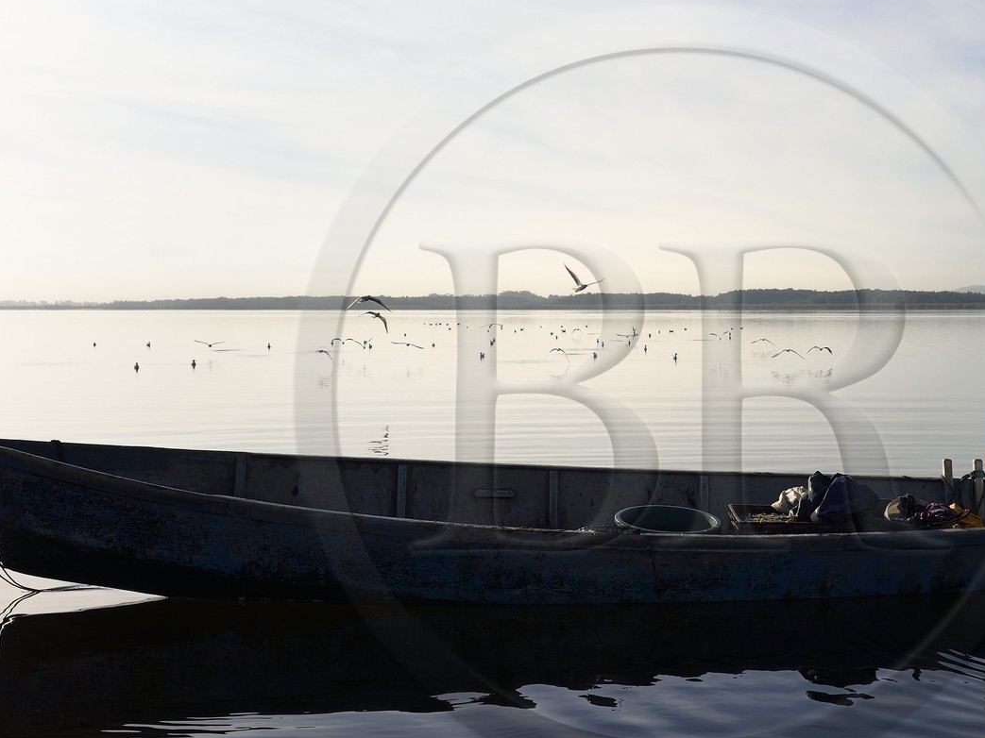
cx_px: 678
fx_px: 1593
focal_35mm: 56
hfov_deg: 34.0
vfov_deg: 26.1
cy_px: 396
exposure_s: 1/320
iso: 200
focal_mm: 38
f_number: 13
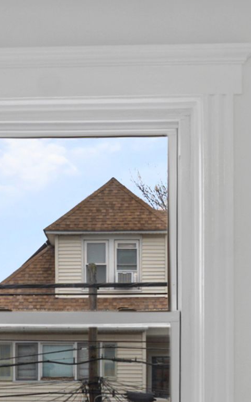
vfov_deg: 21.7
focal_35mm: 90
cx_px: 102
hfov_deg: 14.5
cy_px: 456
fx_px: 986
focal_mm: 16
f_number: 9
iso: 100
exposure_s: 1/2
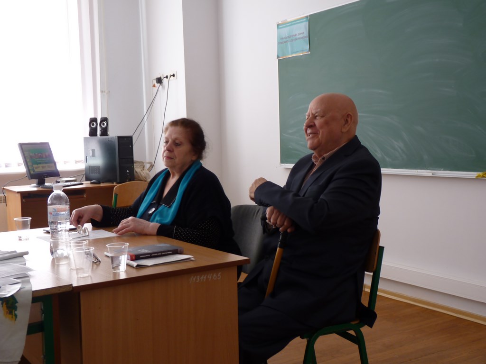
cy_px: 182
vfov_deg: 32.9
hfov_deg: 42.9
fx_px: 618
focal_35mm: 44
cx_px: 243
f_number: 3
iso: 100
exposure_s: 1/20
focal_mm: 7.8
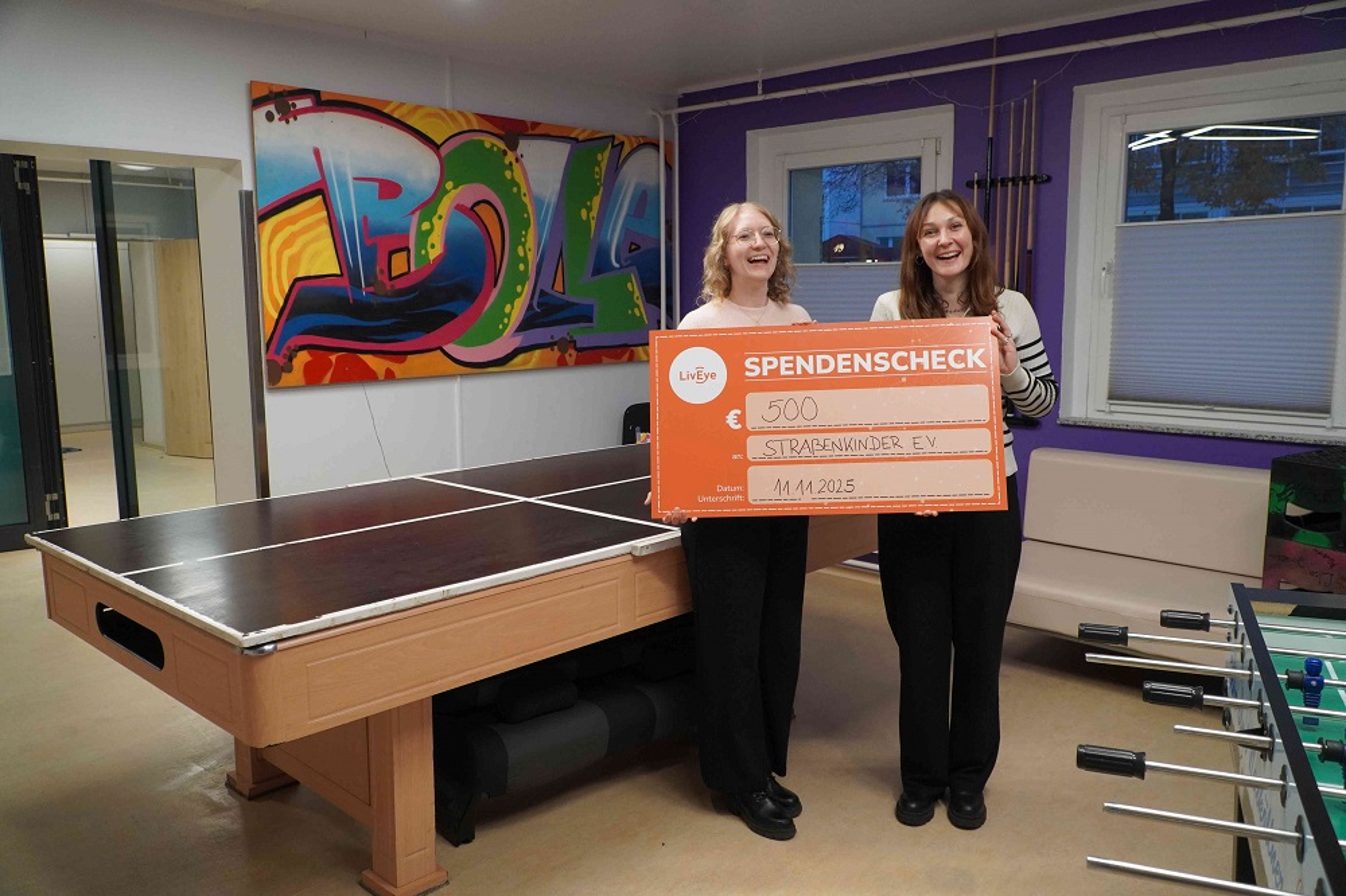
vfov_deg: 47.9
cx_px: 673
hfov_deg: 67.4
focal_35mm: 27
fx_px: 1009
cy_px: 448
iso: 1250
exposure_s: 1/160
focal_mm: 18
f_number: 4
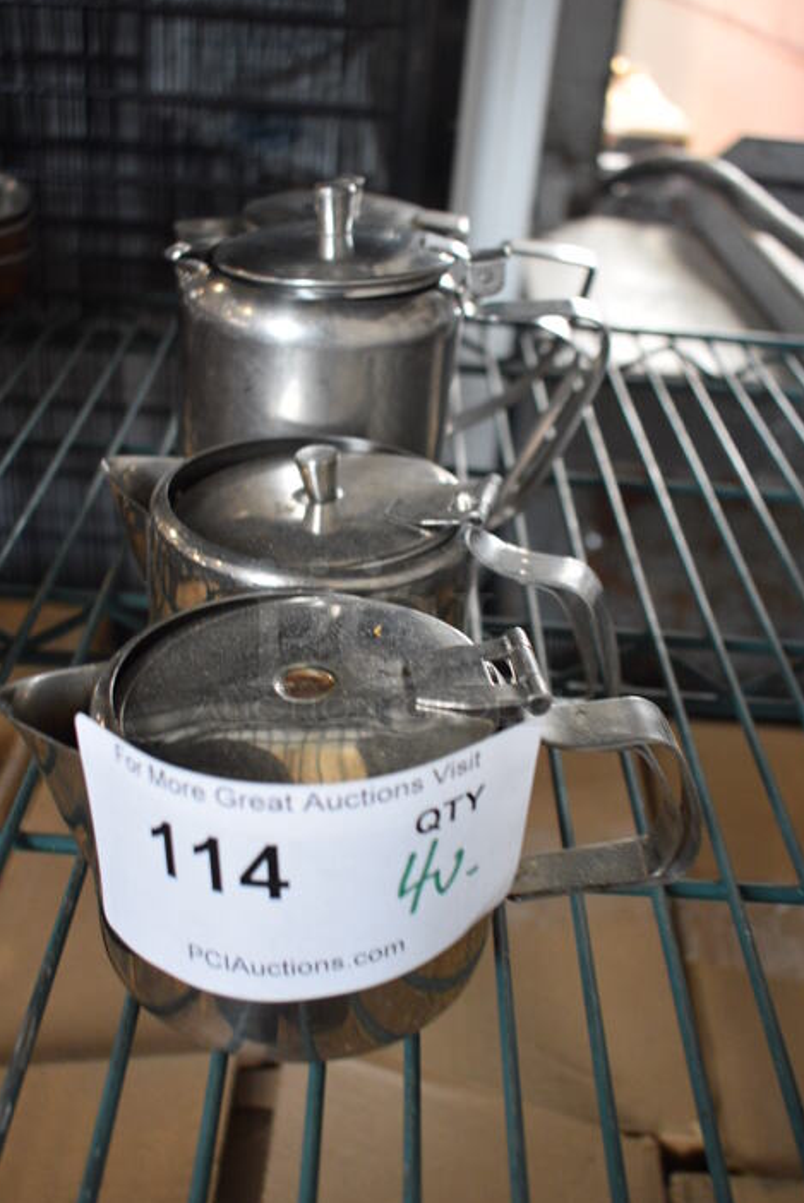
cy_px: 637
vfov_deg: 49.5
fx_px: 1304
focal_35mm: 39
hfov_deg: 34.2
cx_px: 372
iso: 800
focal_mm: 20
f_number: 3.5
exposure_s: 1/160
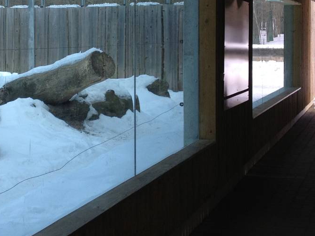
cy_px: 52
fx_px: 764
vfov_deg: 17.4
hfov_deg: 23.1
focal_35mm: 84
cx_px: 78
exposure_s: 1/310
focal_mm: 4.28
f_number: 2.4
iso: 50
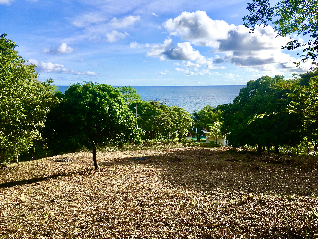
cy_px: 120
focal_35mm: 29
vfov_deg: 48.2
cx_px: 159
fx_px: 266
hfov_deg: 61.7
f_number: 2.2
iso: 25
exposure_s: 1/1789
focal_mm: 4.15
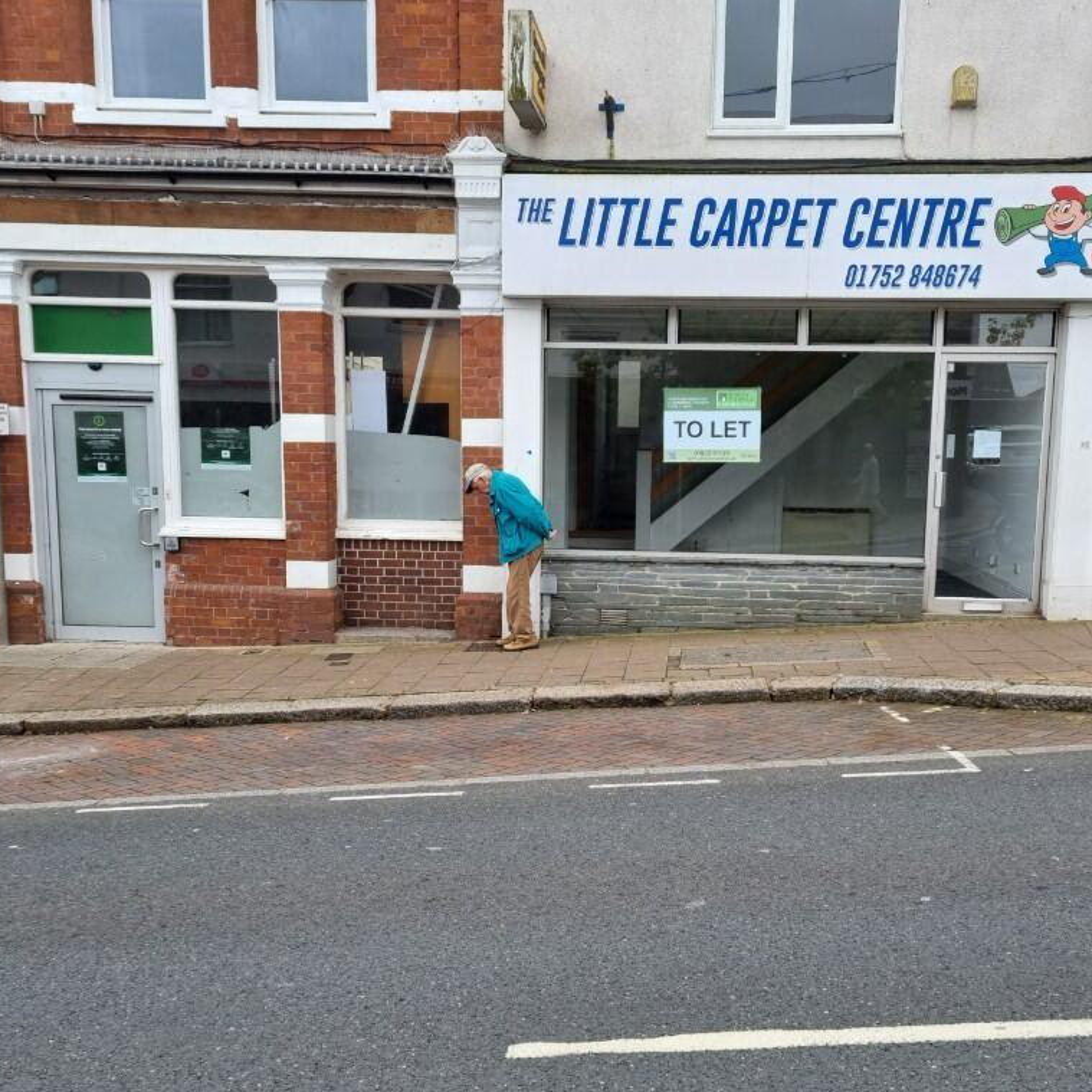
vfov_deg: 52.5
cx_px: 702
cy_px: 551
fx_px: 1106
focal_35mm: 31
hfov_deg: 51.8
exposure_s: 1/465
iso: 50
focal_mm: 5.4
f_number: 1.8
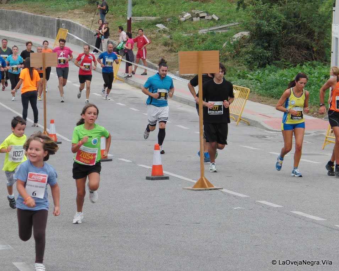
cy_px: 136
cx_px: 159
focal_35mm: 146
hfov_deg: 13.2
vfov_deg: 10.6
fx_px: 1464
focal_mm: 24.6
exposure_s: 1/400
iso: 100
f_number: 4.2
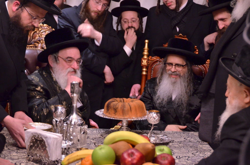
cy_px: 82
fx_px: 520
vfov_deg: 18.1
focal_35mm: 75
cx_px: 125
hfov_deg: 27.0
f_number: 4.8
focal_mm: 50
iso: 1600
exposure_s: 1/50
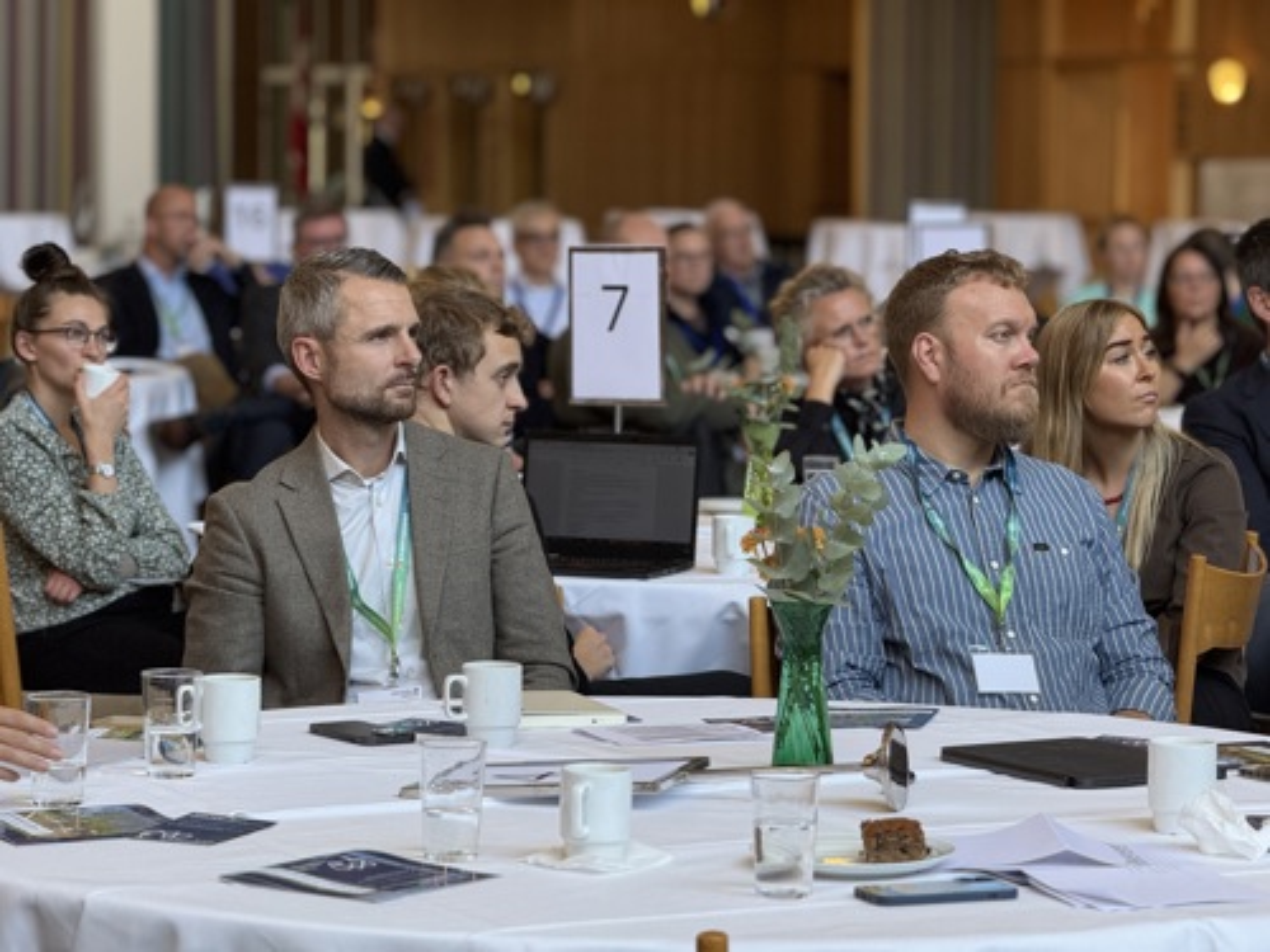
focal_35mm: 120
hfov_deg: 16.4
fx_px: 4403
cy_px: 476
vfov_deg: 12.3
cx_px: 635
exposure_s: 1/100
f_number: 2.8
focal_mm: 15.66
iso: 320
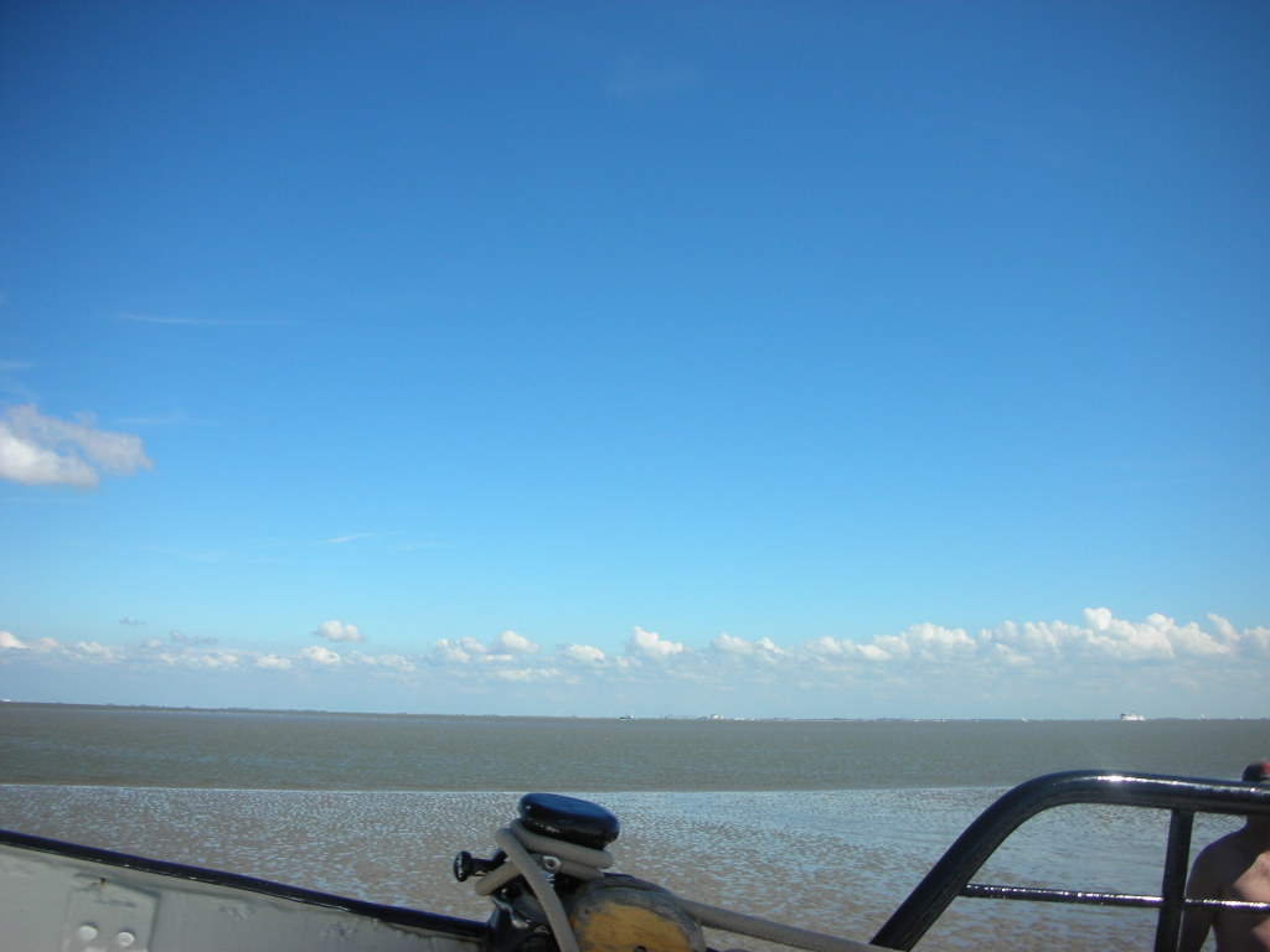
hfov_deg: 52.6
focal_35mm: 35
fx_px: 1284
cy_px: 476
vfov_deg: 40.7
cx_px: 635
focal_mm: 5.8
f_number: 8.5
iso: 50
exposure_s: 1/108
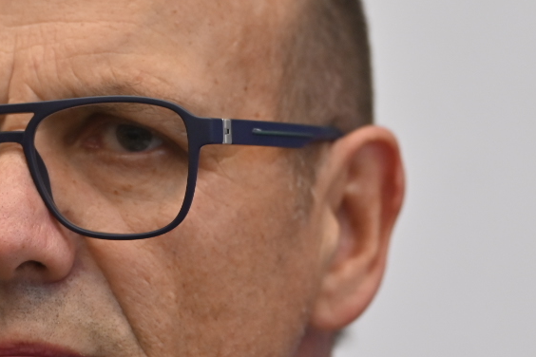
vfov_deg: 5.1
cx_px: 56
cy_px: 195
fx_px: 3975
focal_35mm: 267
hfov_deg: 7.7
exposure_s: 1/320
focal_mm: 93
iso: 560
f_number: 2.8
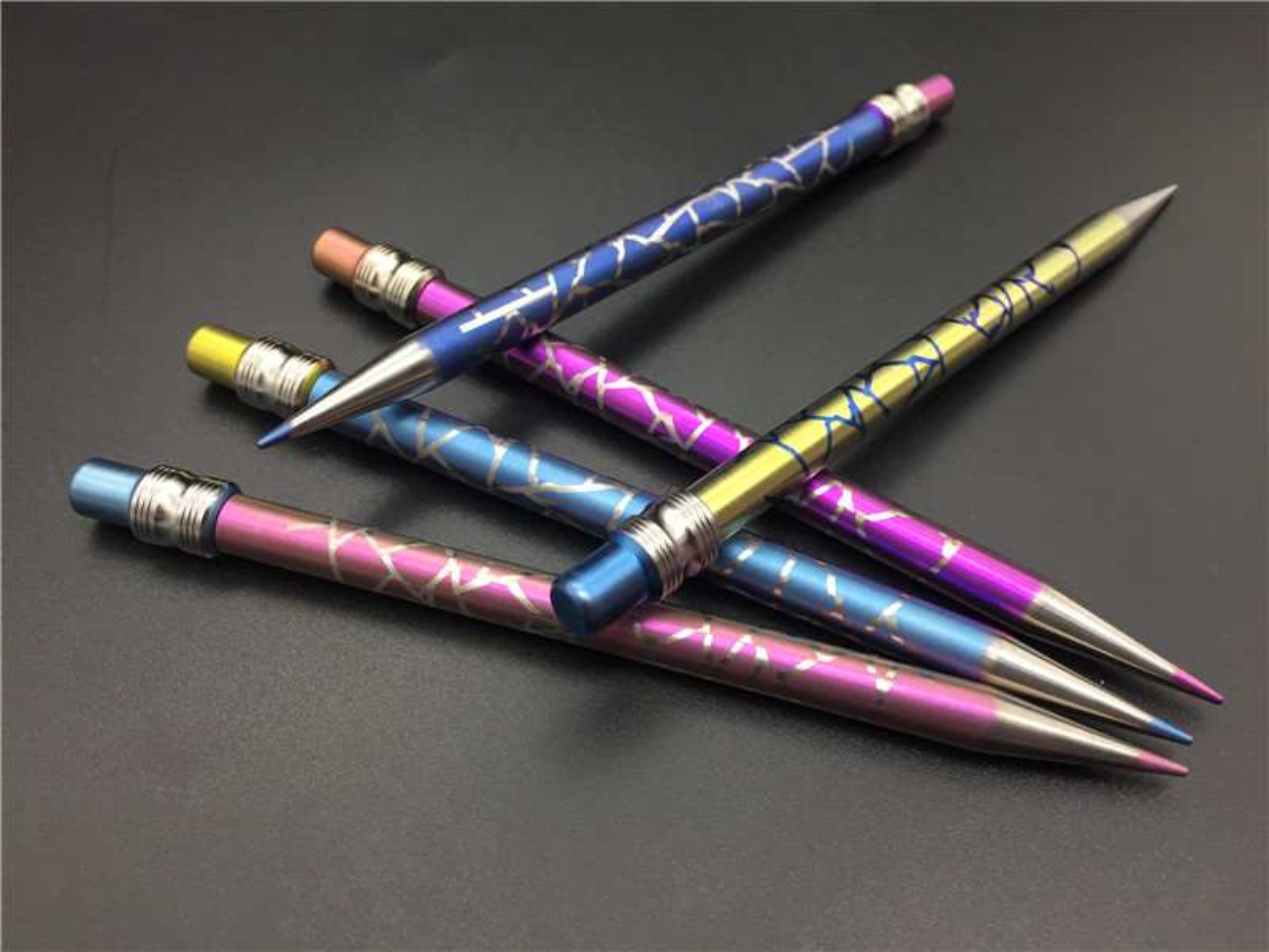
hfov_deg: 61.7
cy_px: 476
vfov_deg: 48.2
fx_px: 1063
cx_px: 634
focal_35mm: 29
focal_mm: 4.15
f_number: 2.2
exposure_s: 1/33
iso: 40
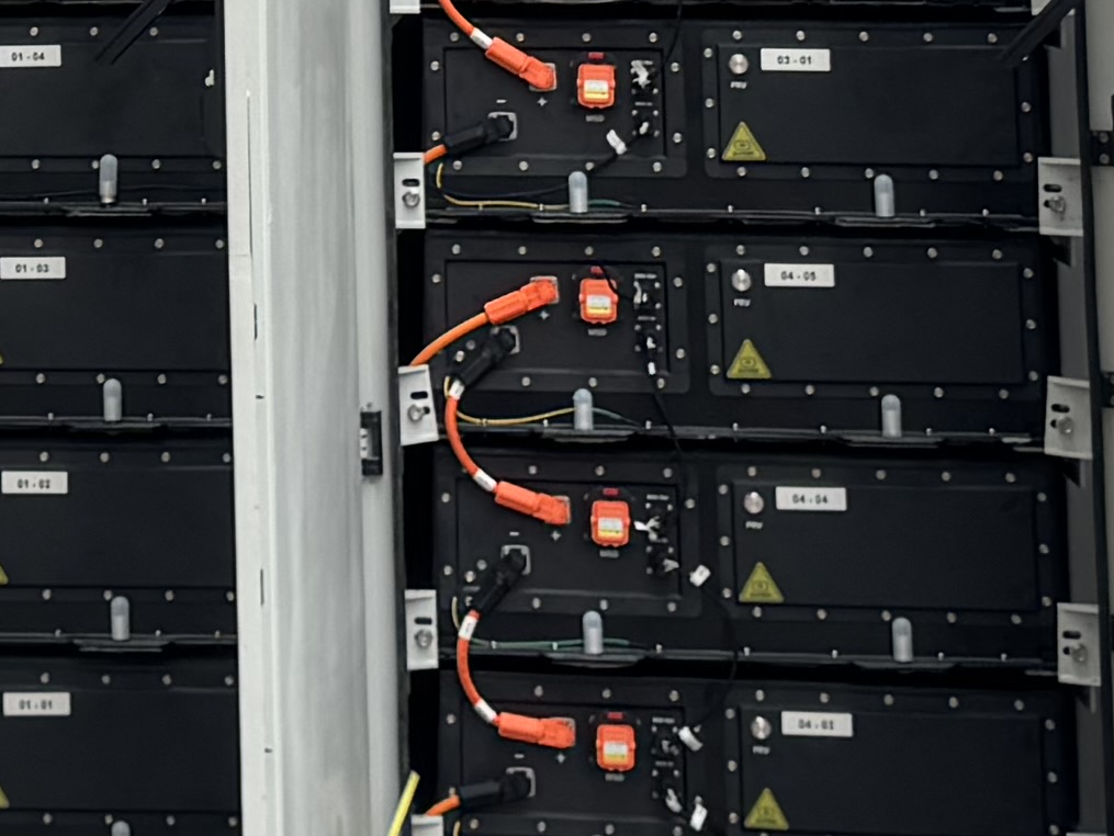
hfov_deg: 14.3
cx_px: -132
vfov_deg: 10.5
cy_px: -520
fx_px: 4346
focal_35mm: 135
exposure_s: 1/1076
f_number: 1.78
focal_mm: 6.76
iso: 80
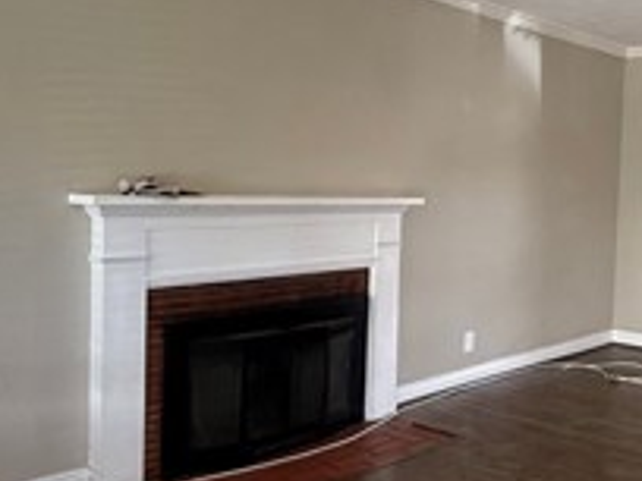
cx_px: 592
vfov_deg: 32.9
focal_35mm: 44
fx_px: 816
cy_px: 217
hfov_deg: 39.5
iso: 320
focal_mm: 2.22
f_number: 2.2
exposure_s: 1/99
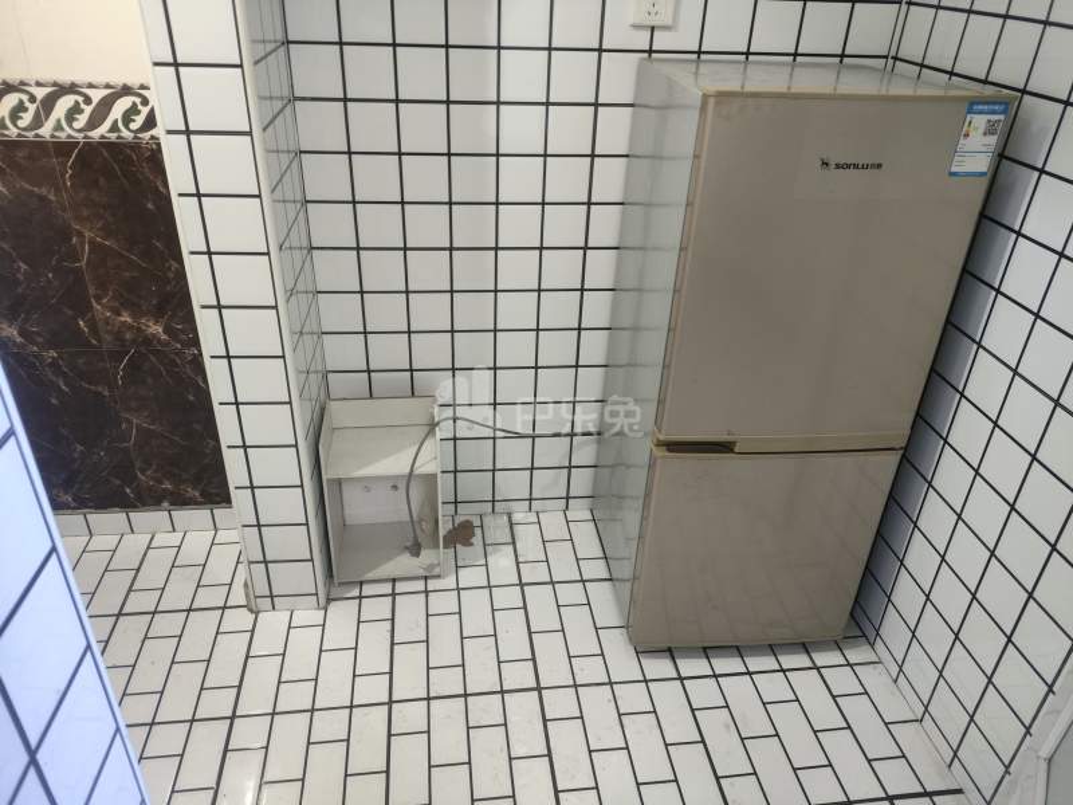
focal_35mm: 25
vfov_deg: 54.9
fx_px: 775
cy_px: 402
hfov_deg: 69.4
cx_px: 536
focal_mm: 4.71
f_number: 1.79
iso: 675
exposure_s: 1/33.3
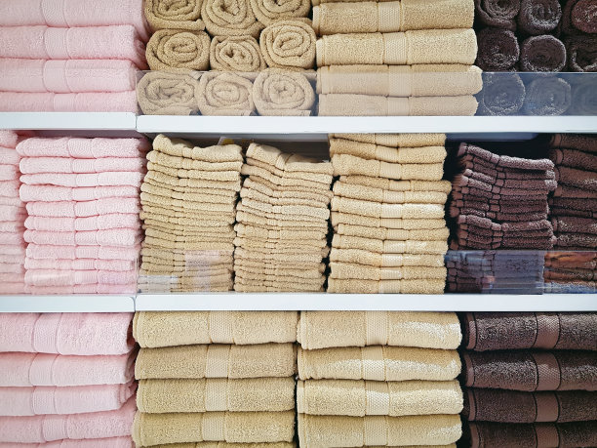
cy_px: 224
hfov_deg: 67.3
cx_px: 298
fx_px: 448
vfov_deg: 53.1
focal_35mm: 26
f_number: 1.7
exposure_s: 1/33
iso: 200
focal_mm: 4.3
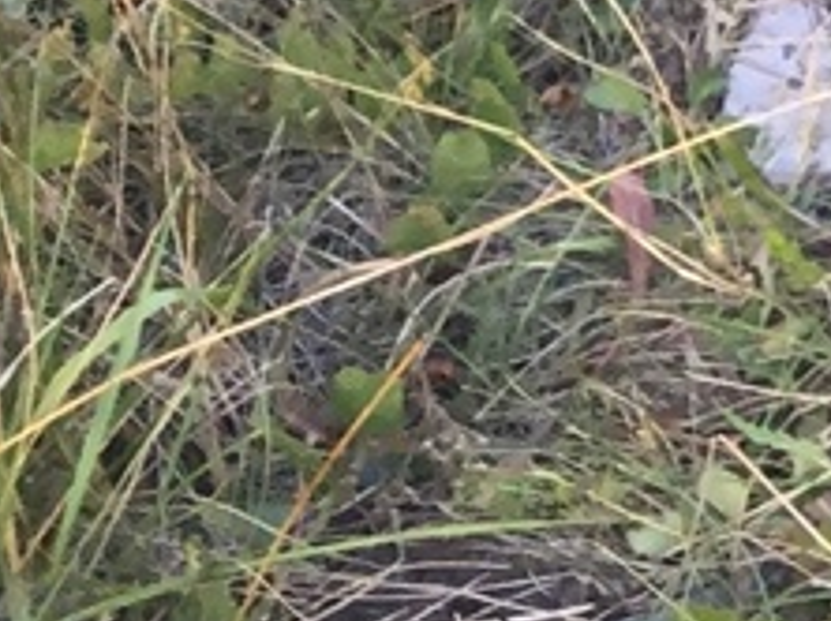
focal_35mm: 196
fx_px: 4700
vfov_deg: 6.7
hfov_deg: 8.1
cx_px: 2751
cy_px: -1334
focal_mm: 4.15
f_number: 2.2
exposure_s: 1/33
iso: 25
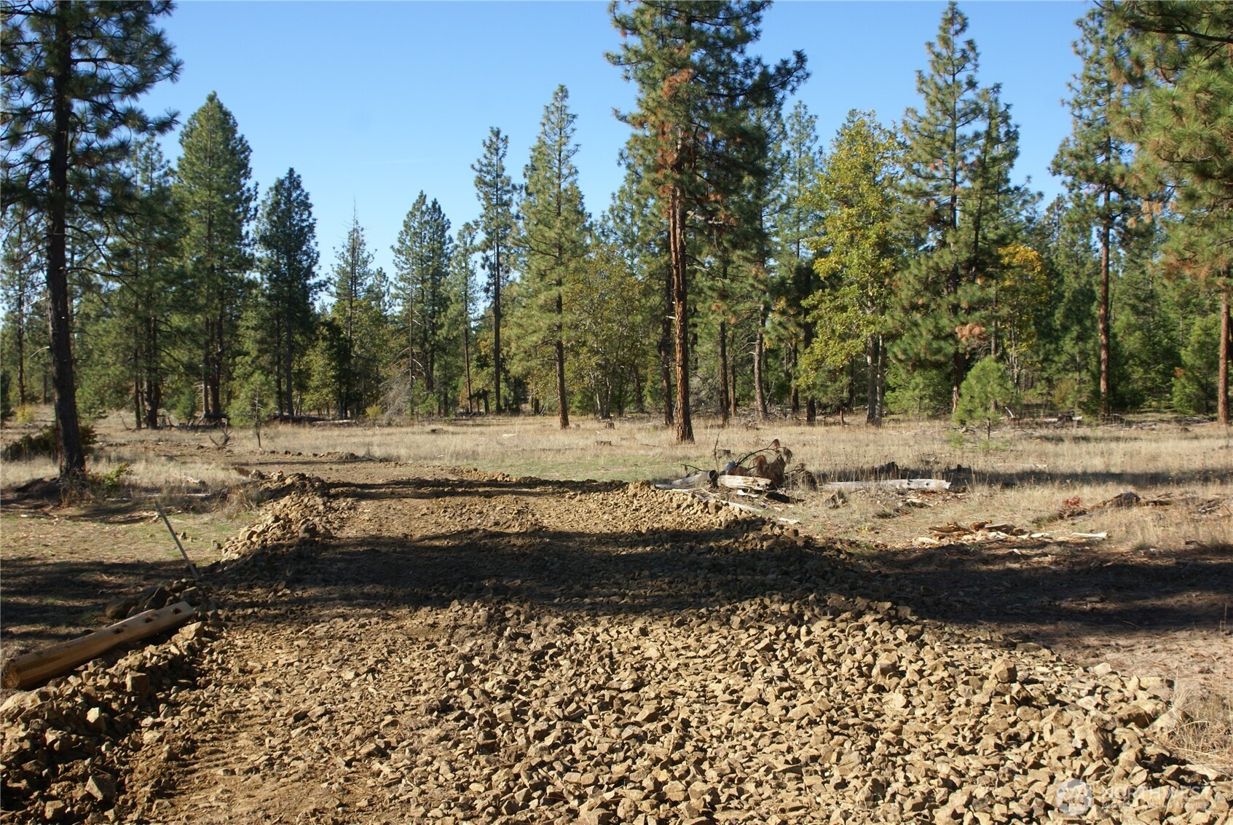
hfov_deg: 46.4
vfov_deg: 32.0
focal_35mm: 42
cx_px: 616
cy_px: 412
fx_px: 1440
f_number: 10
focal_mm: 28
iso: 100
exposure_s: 1/80
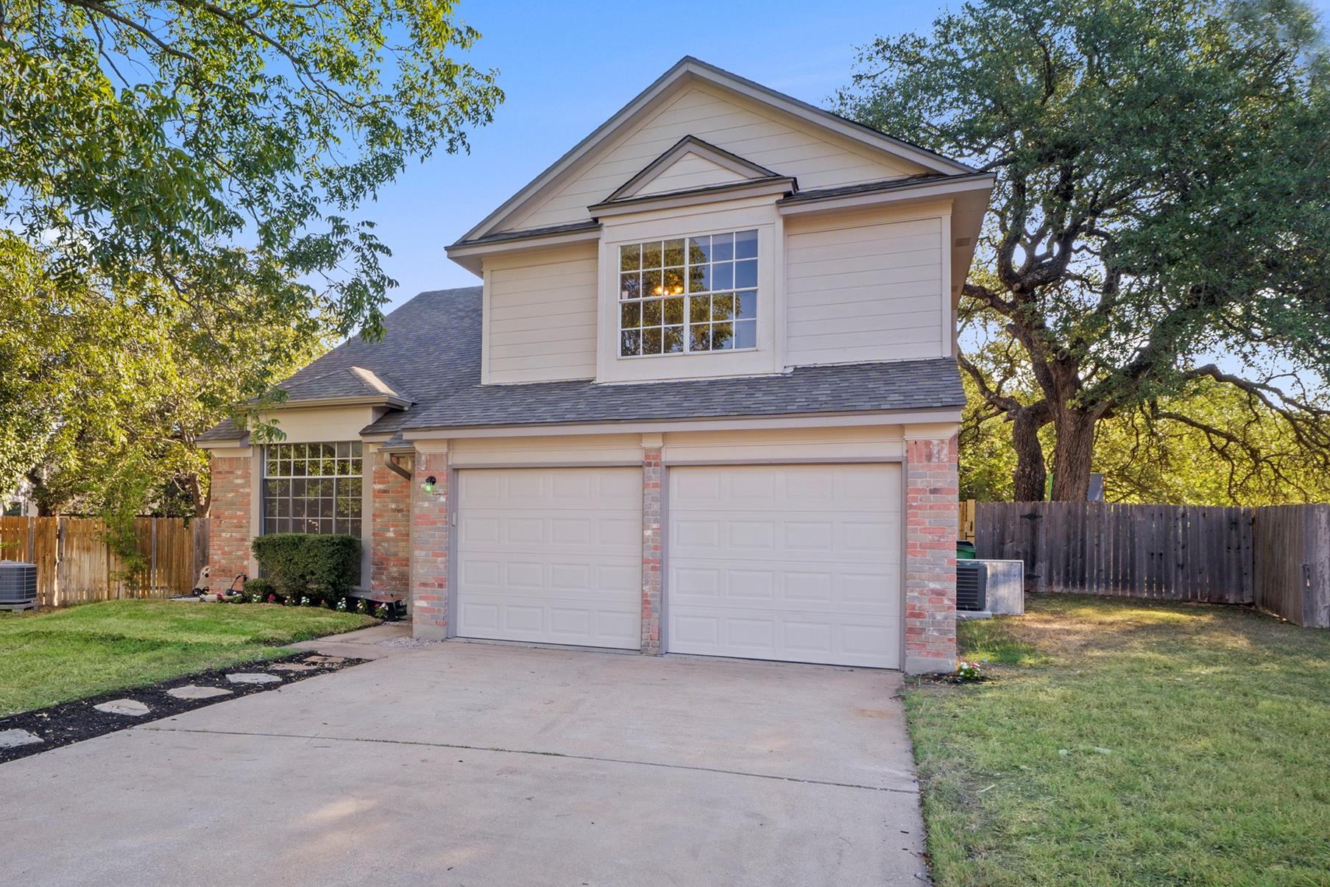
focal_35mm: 17
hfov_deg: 93.0
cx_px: 601
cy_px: 471
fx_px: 628
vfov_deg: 70.4
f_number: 11
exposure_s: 1/10
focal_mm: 10
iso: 250
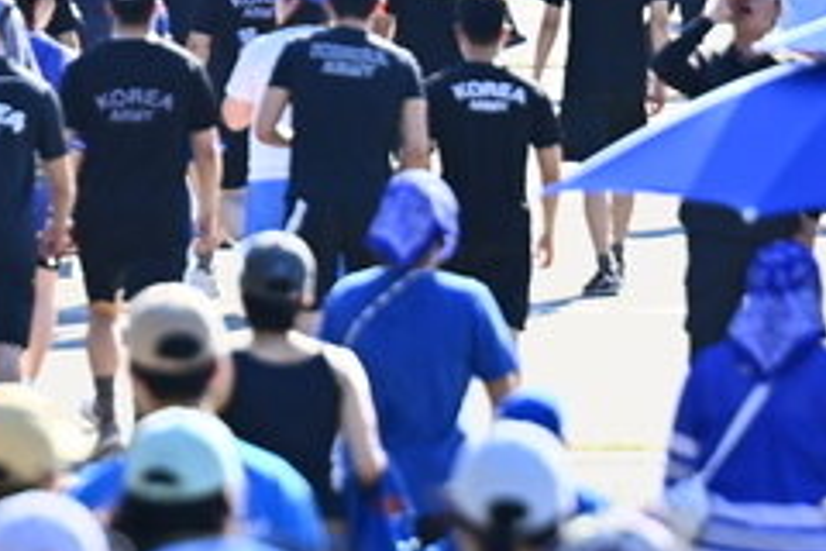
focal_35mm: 613
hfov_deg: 3.4
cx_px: -10
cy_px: -36
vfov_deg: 2.2
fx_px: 14064
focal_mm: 105
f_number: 2.8
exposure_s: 1/1000
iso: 100
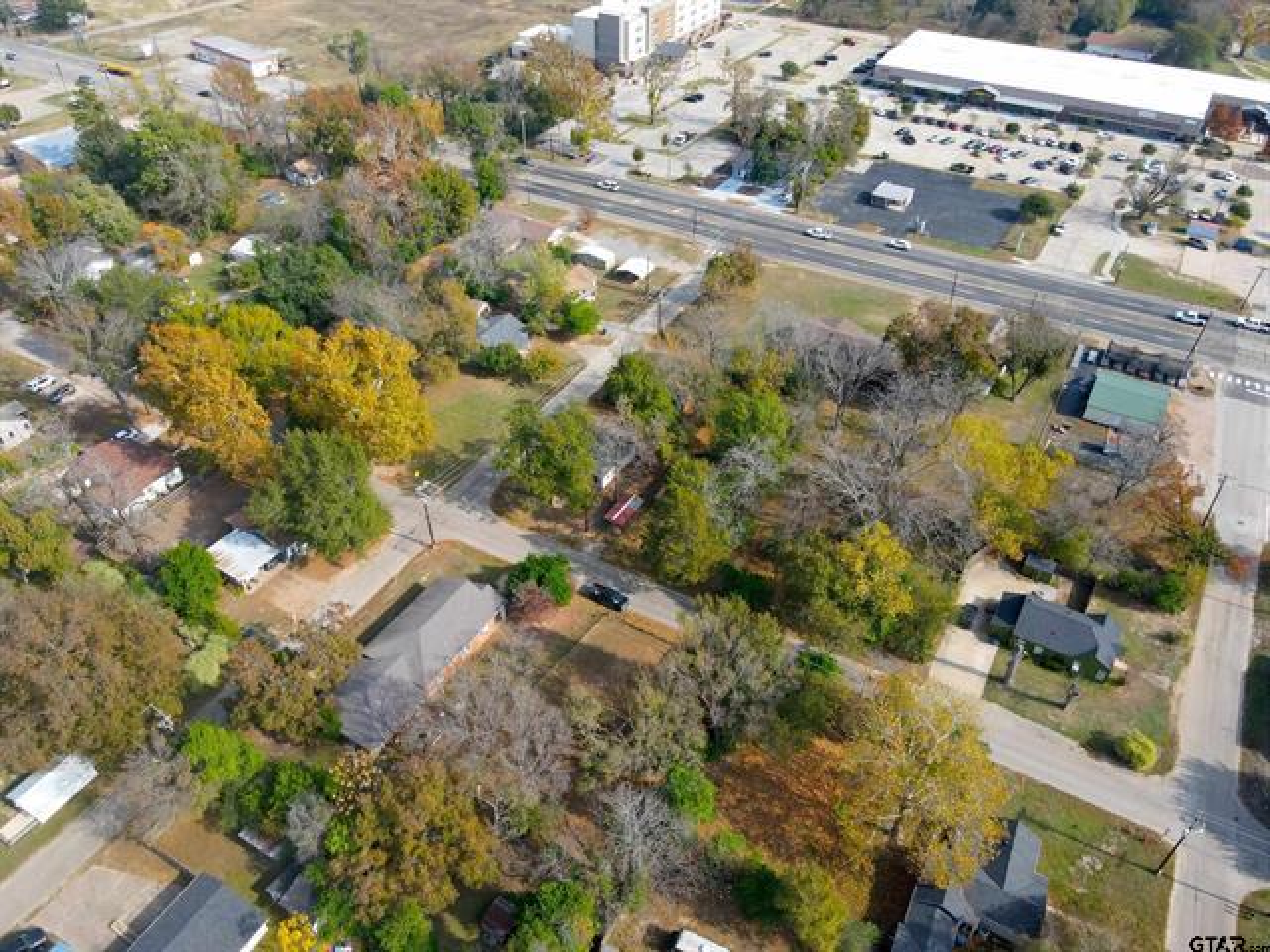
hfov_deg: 71.6
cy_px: 476
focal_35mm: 24
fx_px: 881
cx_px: 635
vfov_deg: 56.8
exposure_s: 1/320
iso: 100
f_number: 2.8
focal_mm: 4.5
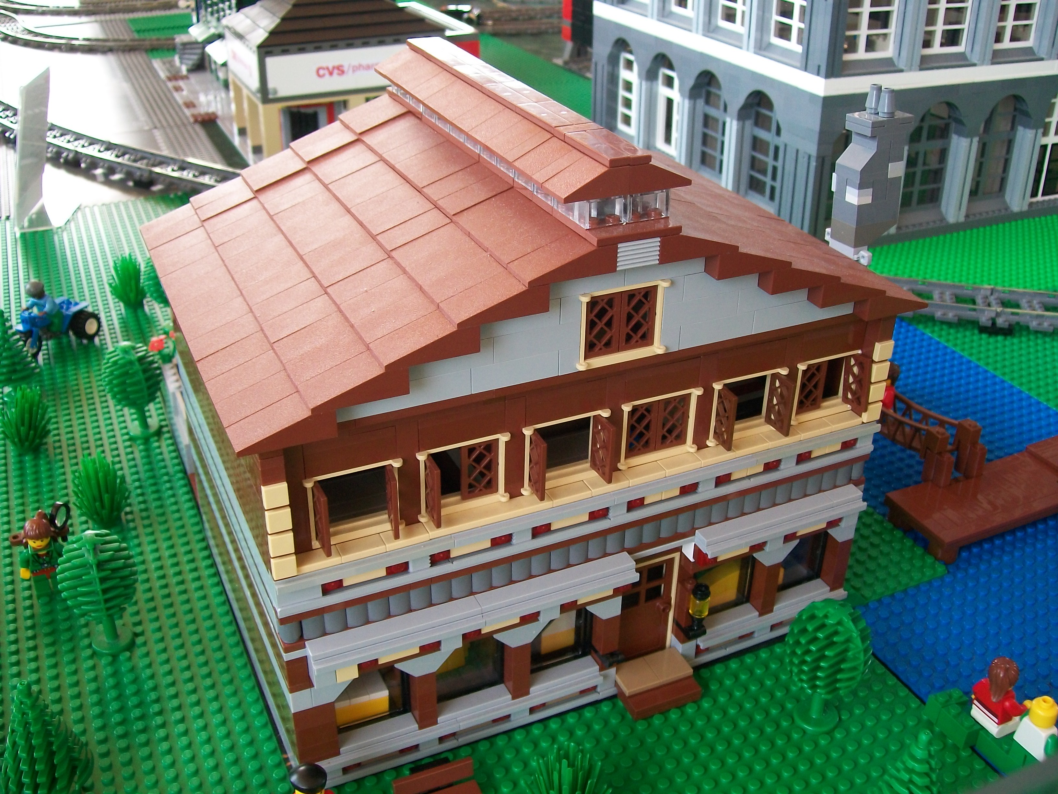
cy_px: 397
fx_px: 1100
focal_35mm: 36
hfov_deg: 51.4
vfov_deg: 39.7
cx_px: 529
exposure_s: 1/60
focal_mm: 6
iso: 80
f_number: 2.7
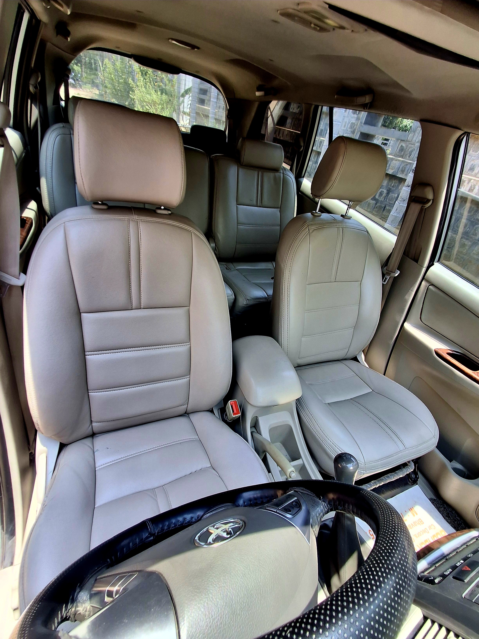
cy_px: 320
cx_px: 240
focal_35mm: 16
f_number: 2.2
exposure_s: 1/189
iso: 40
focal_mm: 1.64
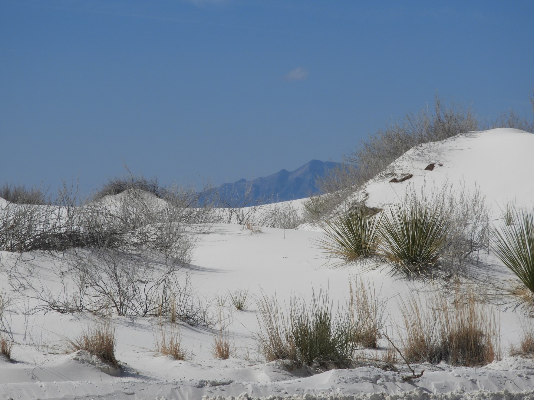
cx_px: 267
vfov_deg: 8.2
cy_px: 200
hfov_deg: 11.0
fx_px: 2777
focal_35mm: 180
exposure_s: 1/2000
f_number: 6
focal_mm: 32.2
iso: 100
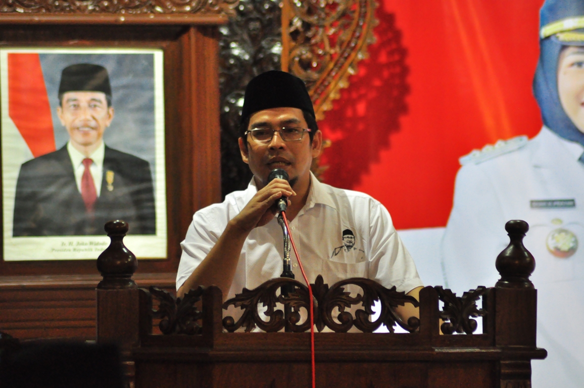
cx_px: 292
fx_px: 4132
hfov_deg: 8.1
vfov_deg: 5.4
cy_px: 194
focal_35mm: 255
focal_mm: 170
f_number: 5
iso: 2500
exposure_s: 1/100
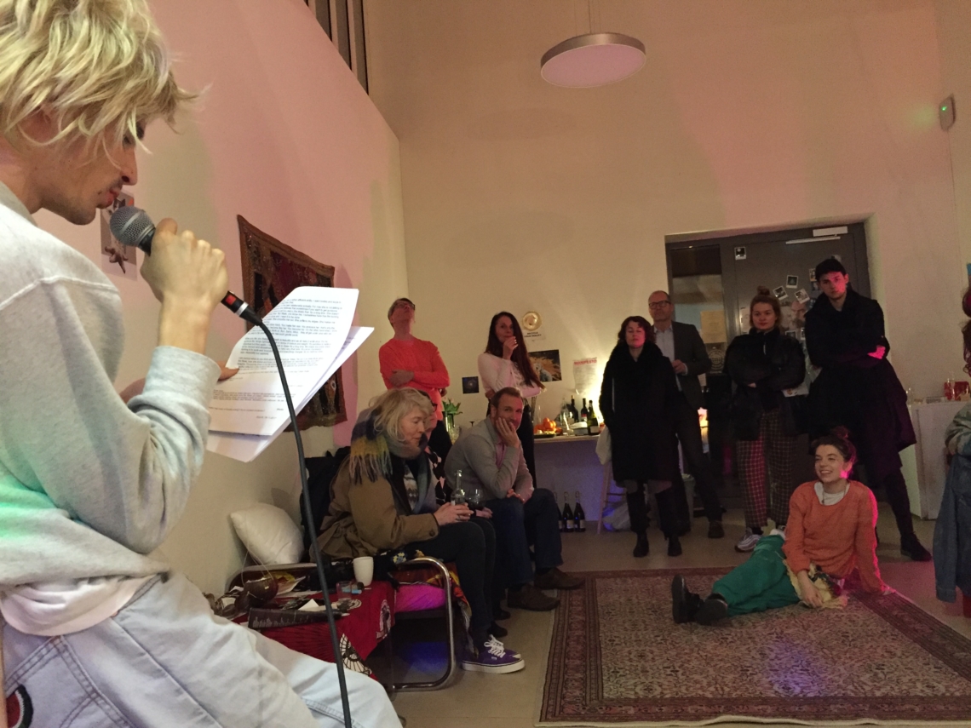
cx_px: 486
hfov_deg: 61.7
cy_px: 364
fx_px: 813
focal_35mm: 29
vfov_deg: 48.2
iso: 400
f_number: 2.2
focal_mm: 4.15
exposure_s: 1/17
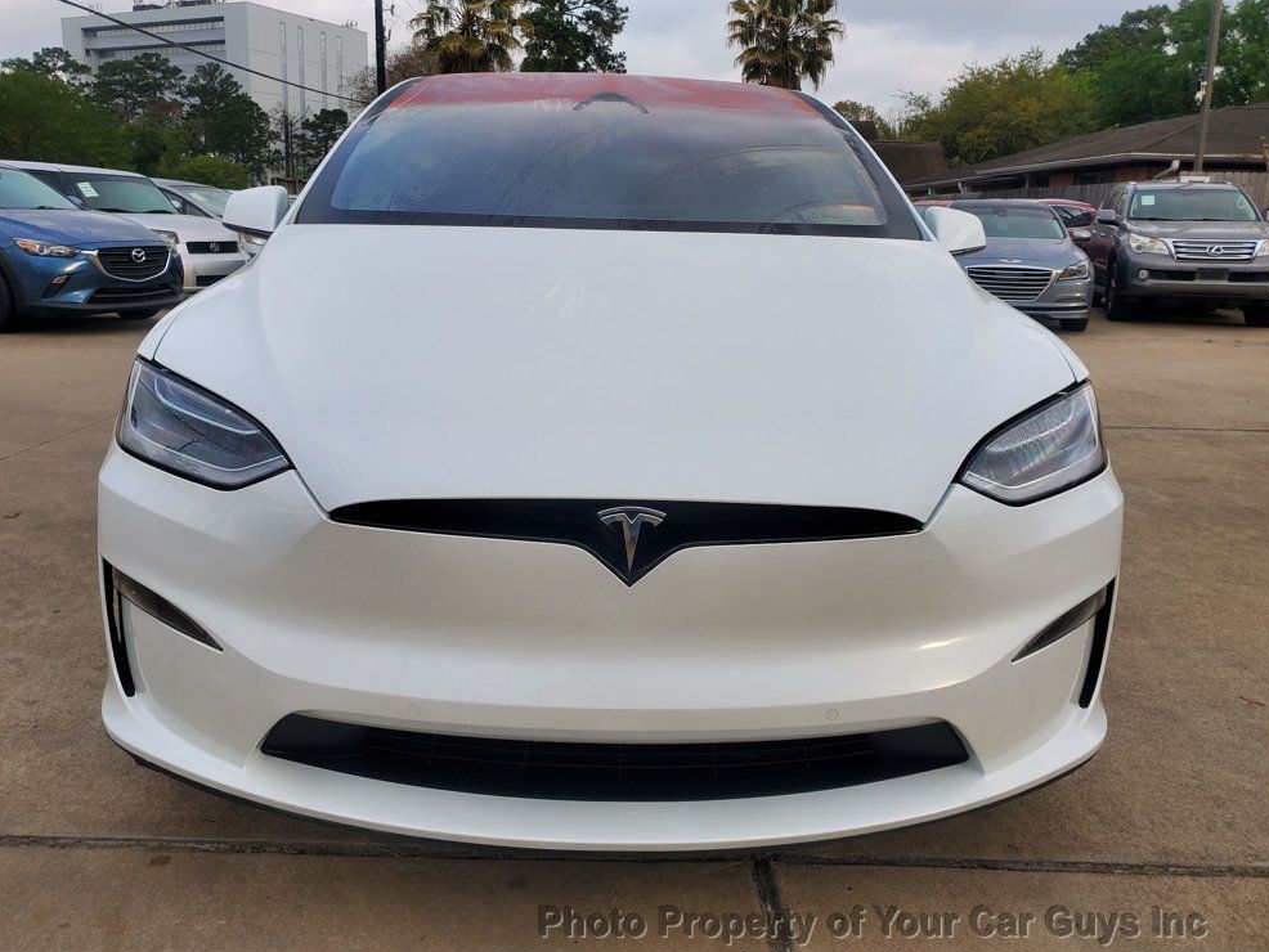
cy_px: 472
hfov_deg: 65.3
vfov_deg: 51.4
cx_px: 616
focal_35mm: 27
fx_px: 990
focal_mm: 4.3
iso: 50
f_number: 2.4
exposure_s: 1/504
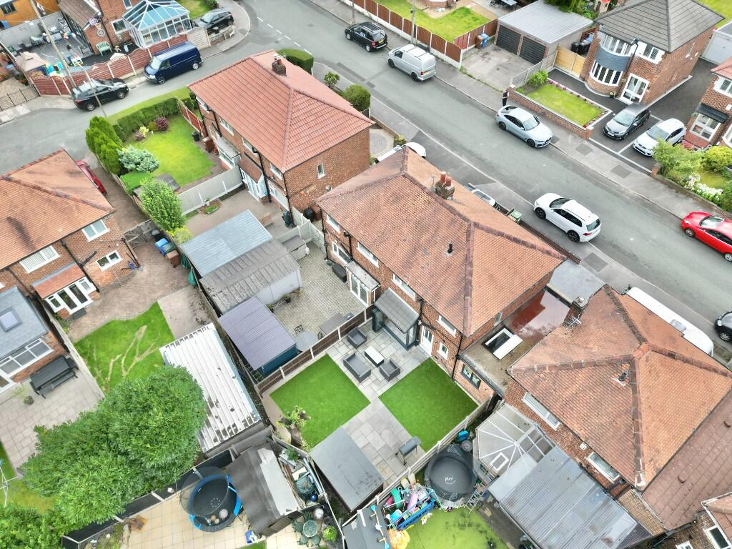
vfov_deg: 56.8
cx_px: 366
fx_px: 508
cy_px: 274
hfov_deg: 71.6
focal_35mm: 24
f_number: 1.7
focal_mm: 6.72
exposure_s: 1/1000
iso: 130
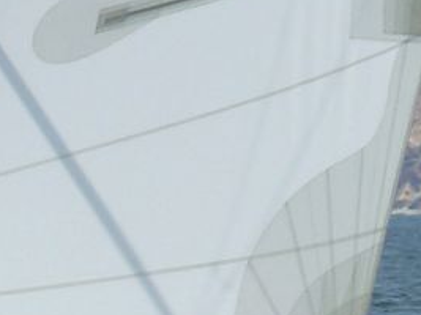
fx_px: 21541
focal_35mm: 1772
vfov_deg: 0.8
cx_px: -408
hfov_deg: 1.1
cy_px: 324
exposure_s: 1/1000
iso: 100
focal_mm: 52.7
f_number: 4.5
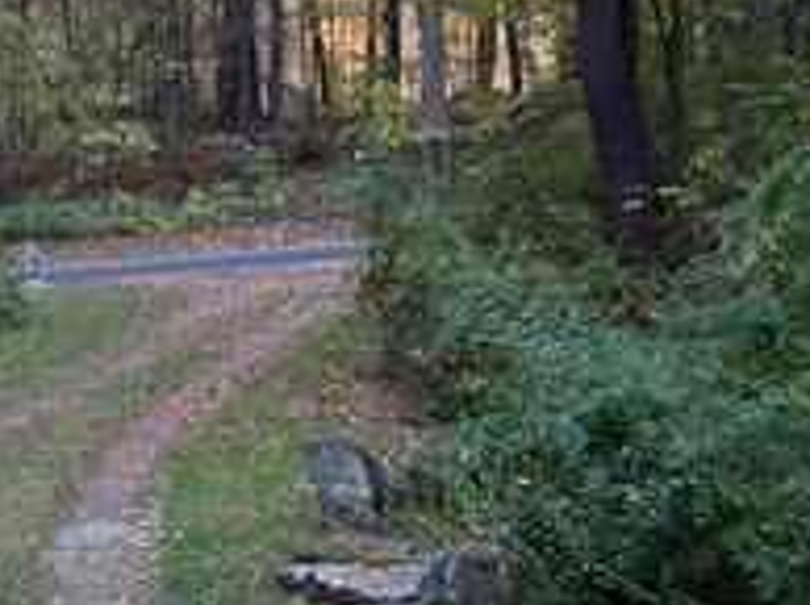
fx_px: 2898
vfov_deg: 11.7
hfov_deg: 15.3
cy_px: -69
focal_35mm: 124
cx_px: -171
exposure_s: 1/147
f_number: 1.78
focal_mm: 6.76
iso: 160
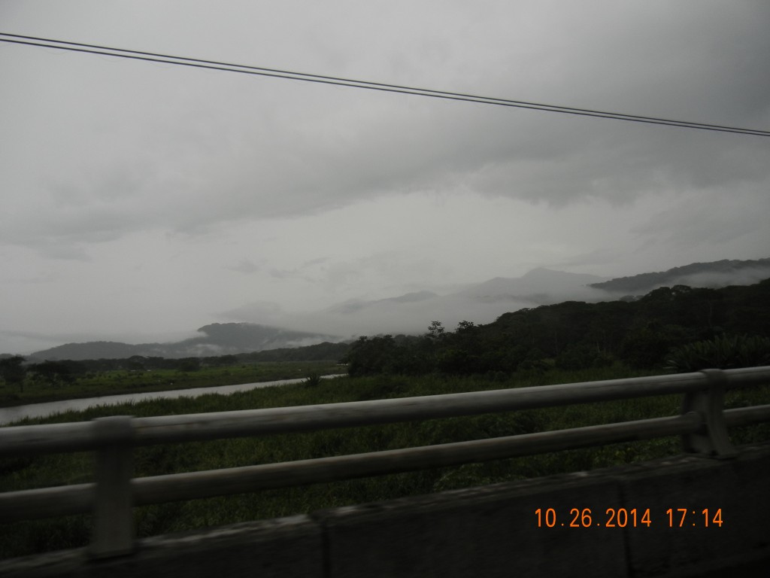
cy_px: 289
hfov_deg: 60.0
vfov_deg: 46.8
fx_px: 667
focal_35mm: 30
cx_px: 385
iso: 160
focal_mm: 5.4
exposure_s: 1/208
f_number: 3.5
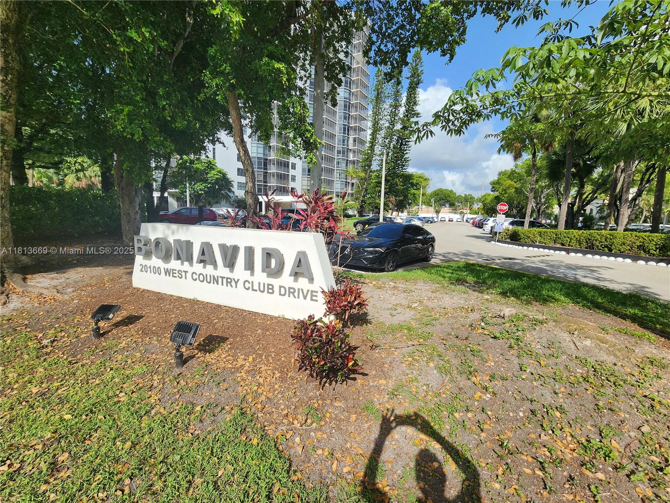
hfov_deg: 106.2
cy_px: 252
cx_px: 335
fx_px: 252
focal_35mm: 13
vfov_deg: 89.9
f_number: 2.2
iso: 50
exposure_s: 1/1799
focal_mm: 2.2
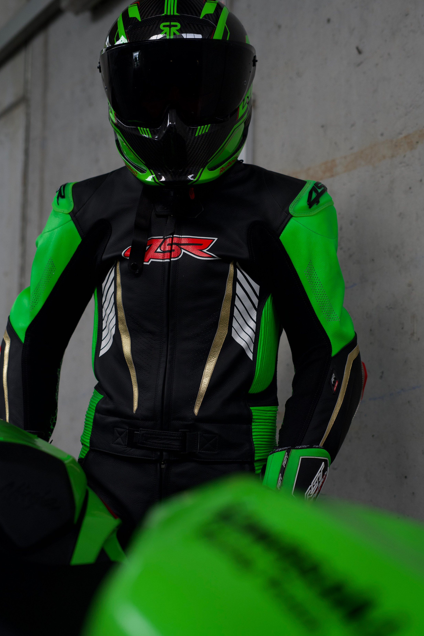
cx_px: 217
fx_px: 918
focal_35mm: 52
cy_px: 313
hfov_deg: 26.0
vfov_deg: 38.2
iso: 500
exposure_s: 1/250
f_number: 3.2
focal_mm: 50
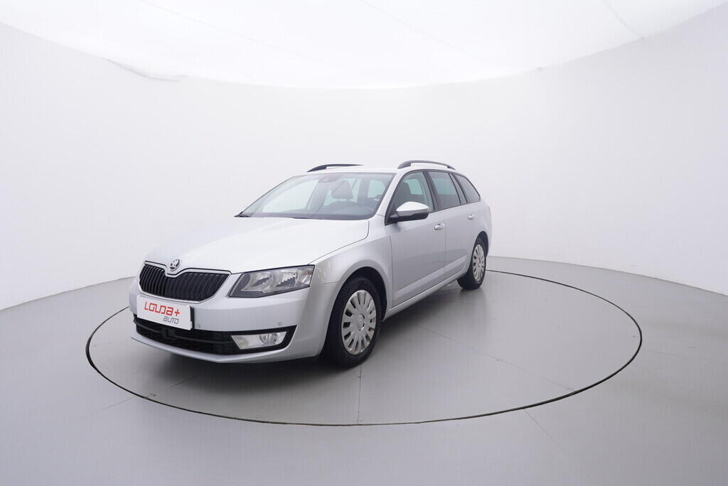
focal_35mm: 22
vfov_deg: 56.2
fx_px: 455
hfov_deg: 77.3
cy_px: 243
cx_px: 364
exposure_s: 1/80
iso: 200
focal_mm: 15
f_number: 5
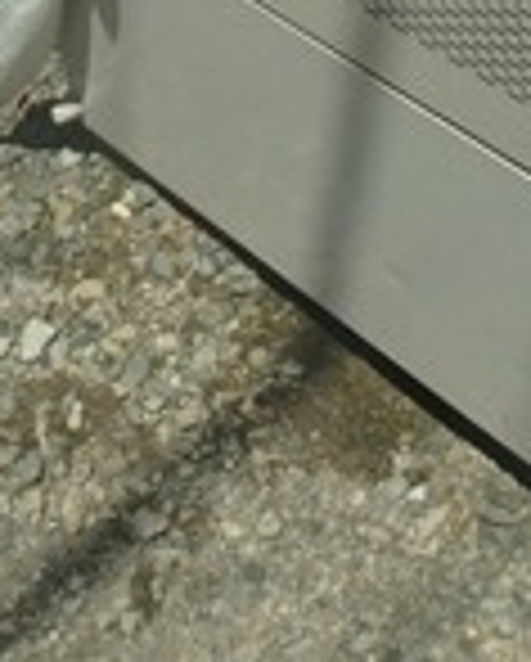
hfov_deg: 17.0
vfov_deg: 19.6
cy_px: -221
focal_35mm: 89
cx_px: 513
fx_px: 1745
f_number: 6
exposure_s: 1/640
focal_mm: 3.7
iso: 125
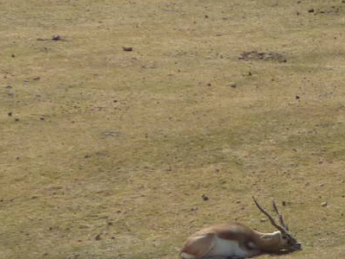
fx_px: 11970
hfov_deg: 1.6
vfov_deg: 1.2
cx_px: 610
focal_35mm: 1201
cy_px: 260
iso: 200
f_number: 5.6
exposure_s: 1/1000
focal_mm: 49.2
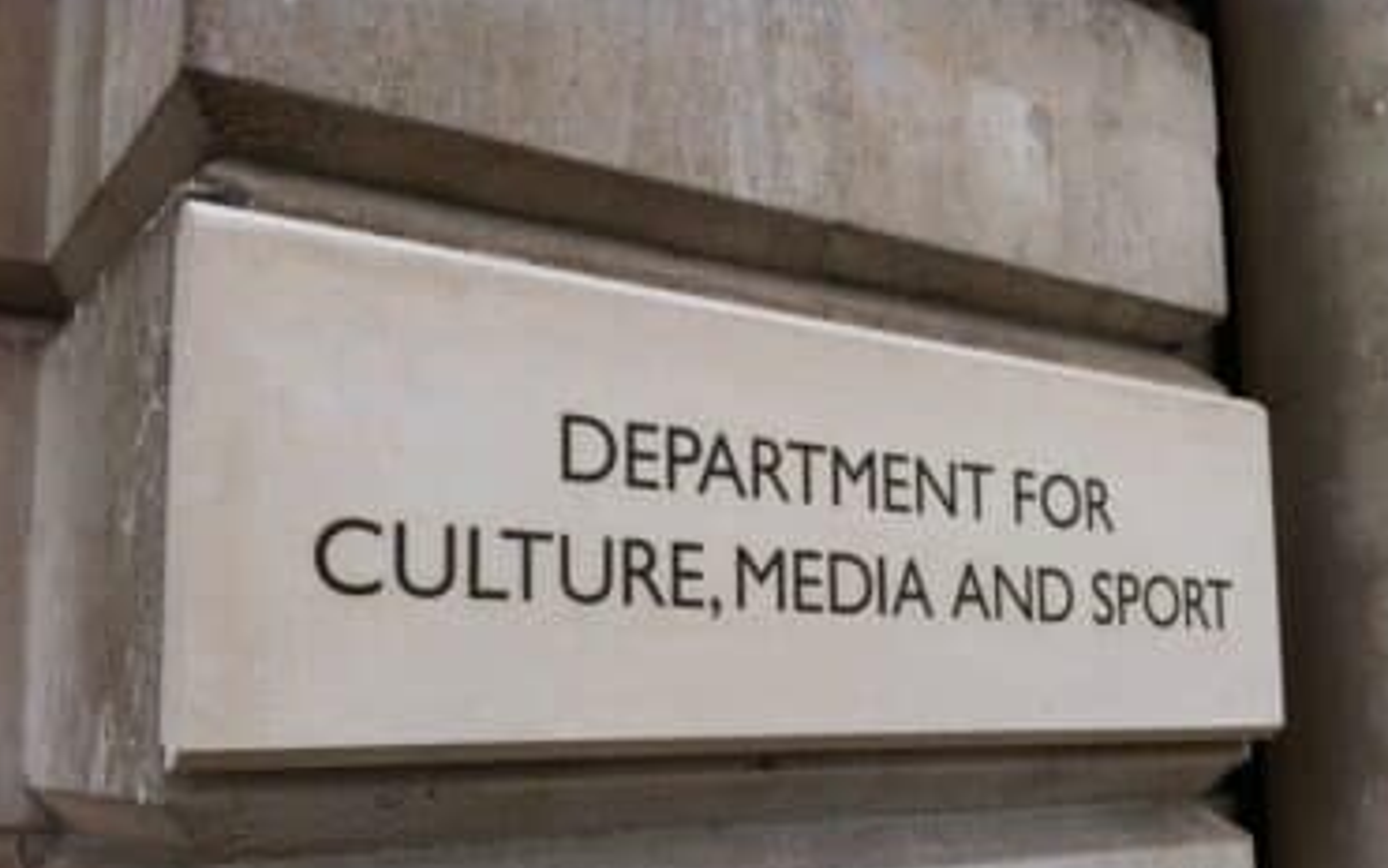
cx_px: 733
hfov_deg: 49.2
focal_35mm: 40
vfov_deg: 31.8
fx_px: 1513
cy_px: 556
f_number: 2.8
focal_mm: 3.85
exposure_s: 1/189
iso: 80
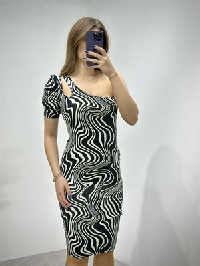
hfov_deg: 30.3
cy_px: 133
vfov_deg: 39.7
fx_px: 370
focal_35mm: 48
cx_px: 100
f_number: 1.78
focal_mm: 6.86
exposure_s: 1/243
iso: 80
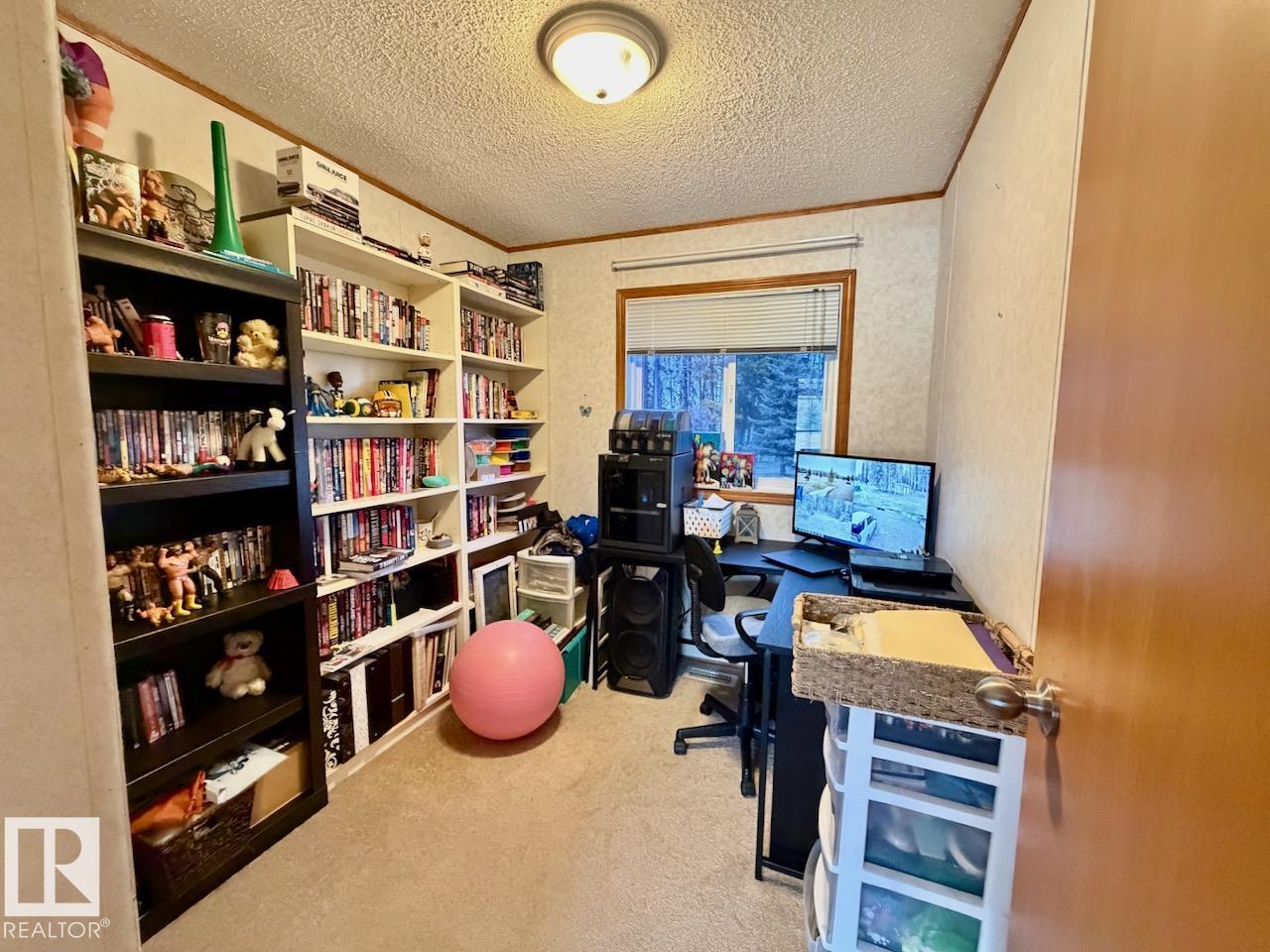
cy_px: 476
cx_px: 635
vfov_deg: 85.7
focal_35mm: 14
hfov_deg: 102.1
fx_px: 514
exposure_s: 1/45
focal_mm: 2.22
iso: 1000
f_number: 2.2
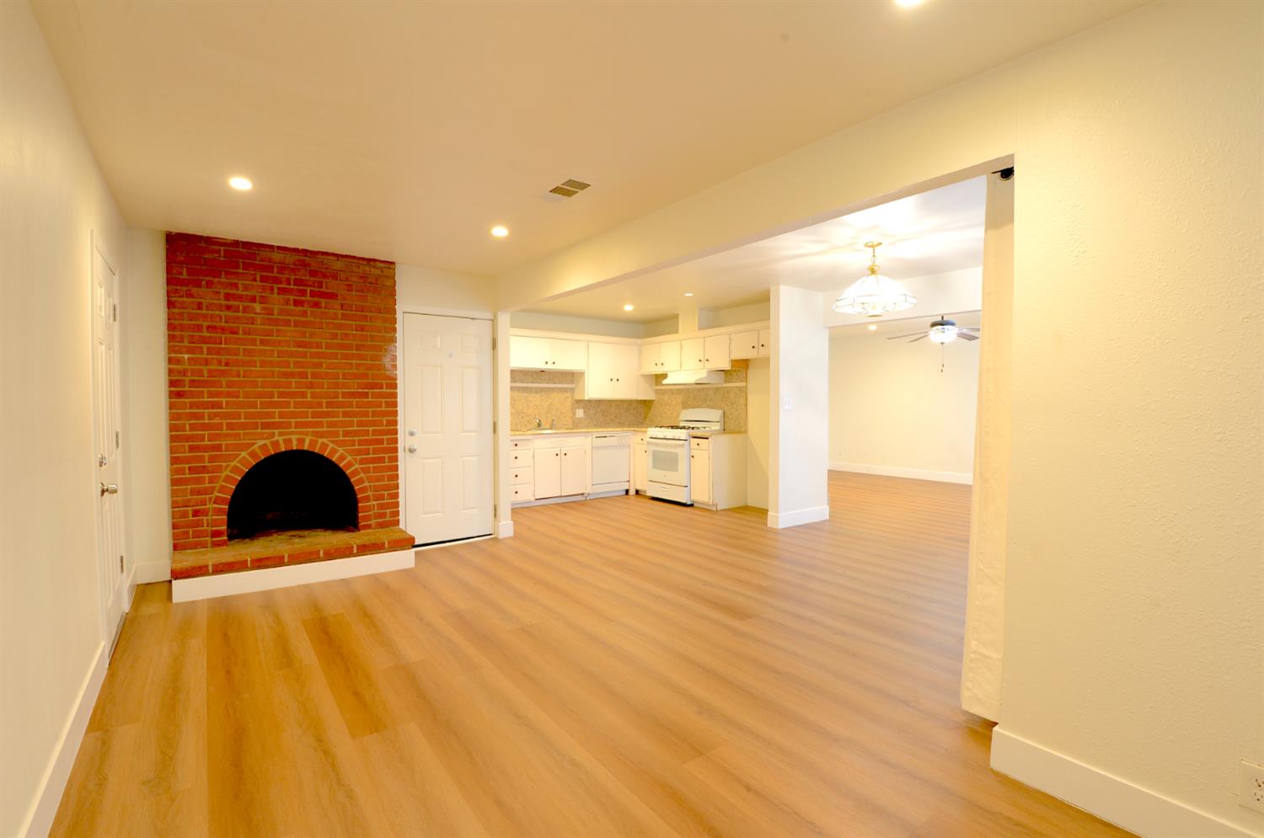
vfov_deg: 73.6
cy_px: 419
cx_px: 632
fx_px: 561
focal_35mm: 16
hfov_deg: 96.8
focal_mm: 16
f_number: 8
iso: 250
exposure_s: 1/2
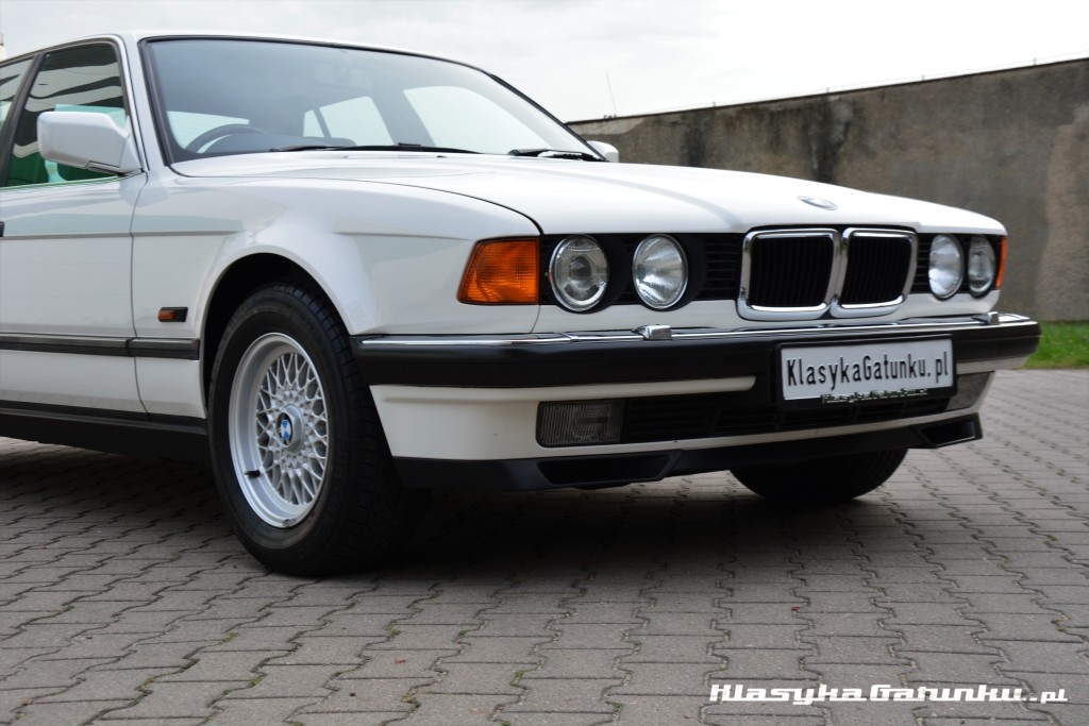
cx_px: 544
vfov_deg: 25.8
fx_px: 1588
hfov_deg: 37.8
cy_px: 363
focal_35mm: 52
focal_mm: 35
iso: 400
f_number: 10
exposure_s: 1/50
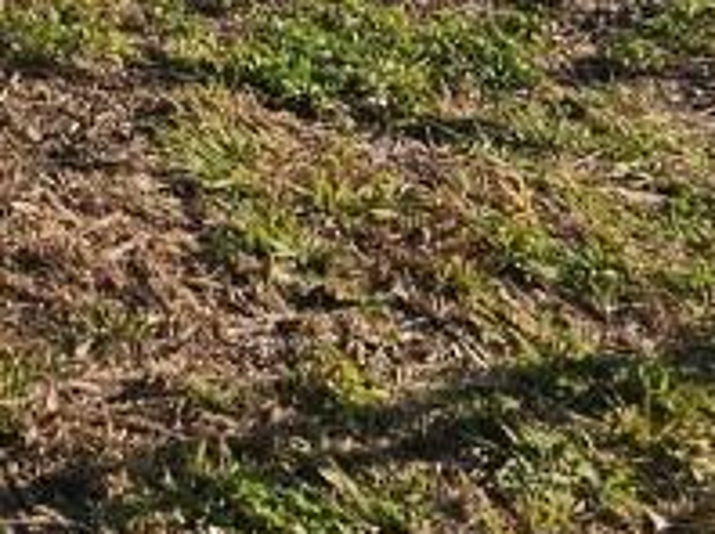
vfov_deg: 10.8
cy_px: -696
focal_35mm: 119
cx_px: -870
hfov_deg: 13.3
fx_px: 2455
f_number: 1.7
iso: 10
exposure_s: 1/1078
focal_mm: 6.3
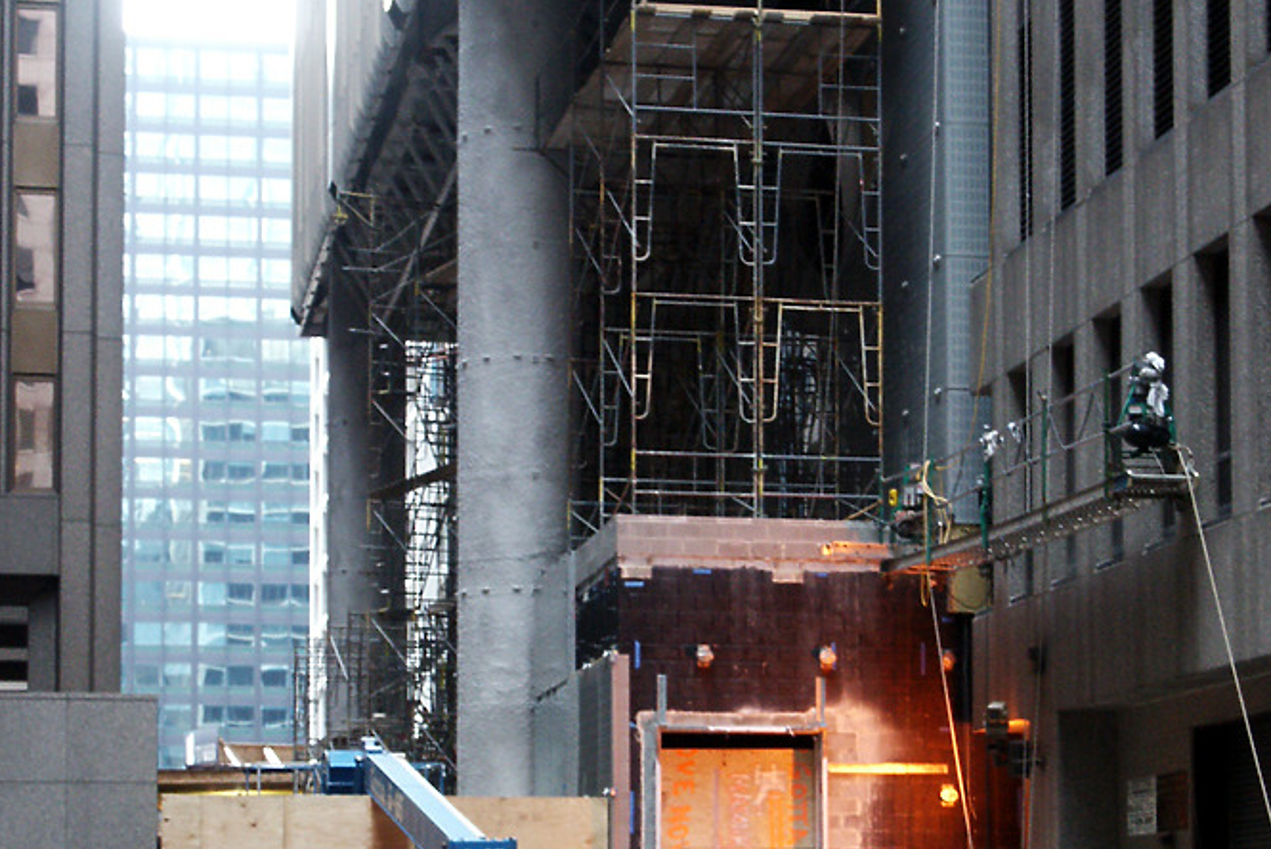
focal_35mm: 83
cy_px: 369
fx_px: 2931
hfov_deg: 24.5
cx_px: 643
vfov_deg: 16.5
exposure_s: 1/20
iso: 200
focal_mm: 12.3
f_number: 3.6
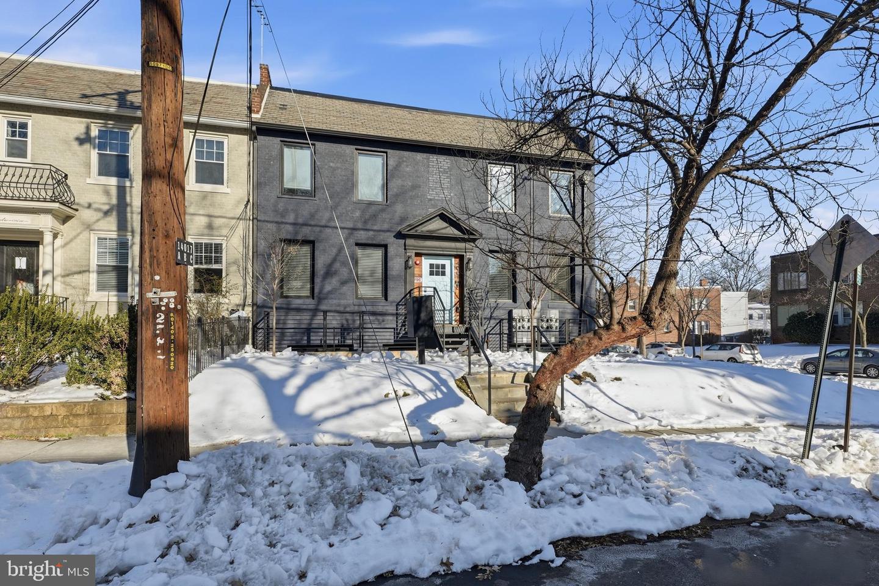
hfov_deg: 94.6
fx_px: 405
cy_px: 293
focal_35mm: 17
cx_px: 440
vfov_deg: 71.7
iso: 400
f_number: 11
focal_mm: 16.6
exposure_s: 1/8000
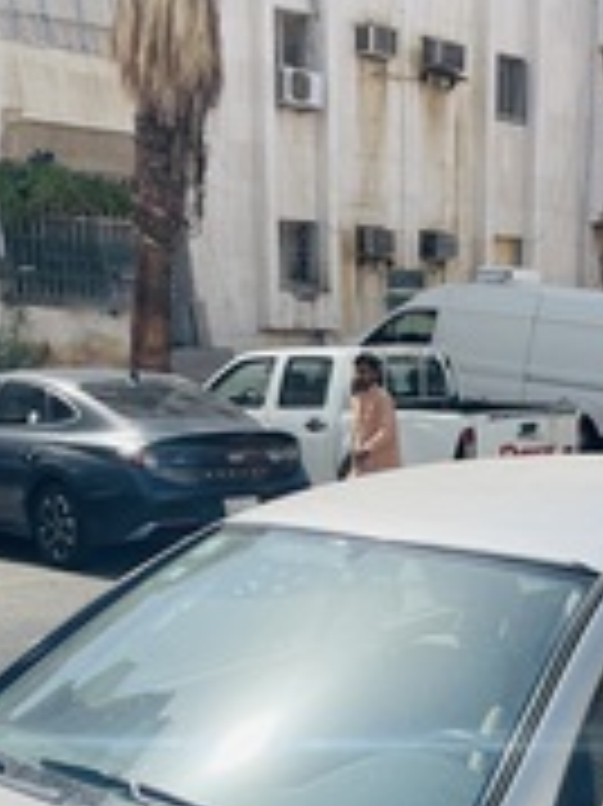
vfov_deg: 28.7
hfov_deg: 22.8
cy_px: 777
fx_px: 1488
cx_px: 421
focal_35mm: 64
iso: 32
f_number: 1.6
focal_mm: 5.1
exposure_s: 1/4717
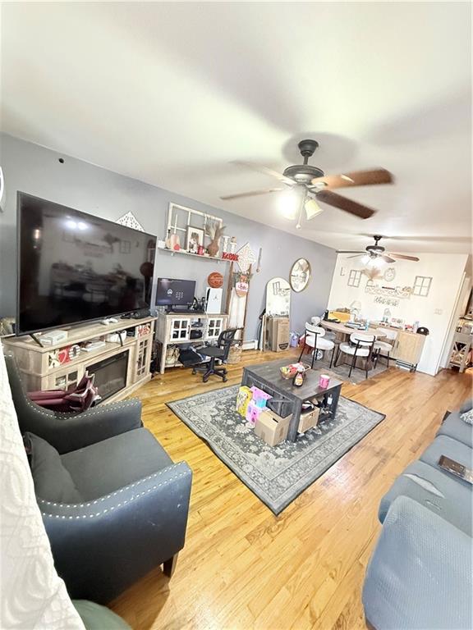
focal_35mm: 14
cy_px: 315
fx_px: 255
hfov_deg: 85.7
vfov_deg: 102.1
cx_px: 236
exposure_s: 1/60
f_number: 2.2
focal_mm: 2.22
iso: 800
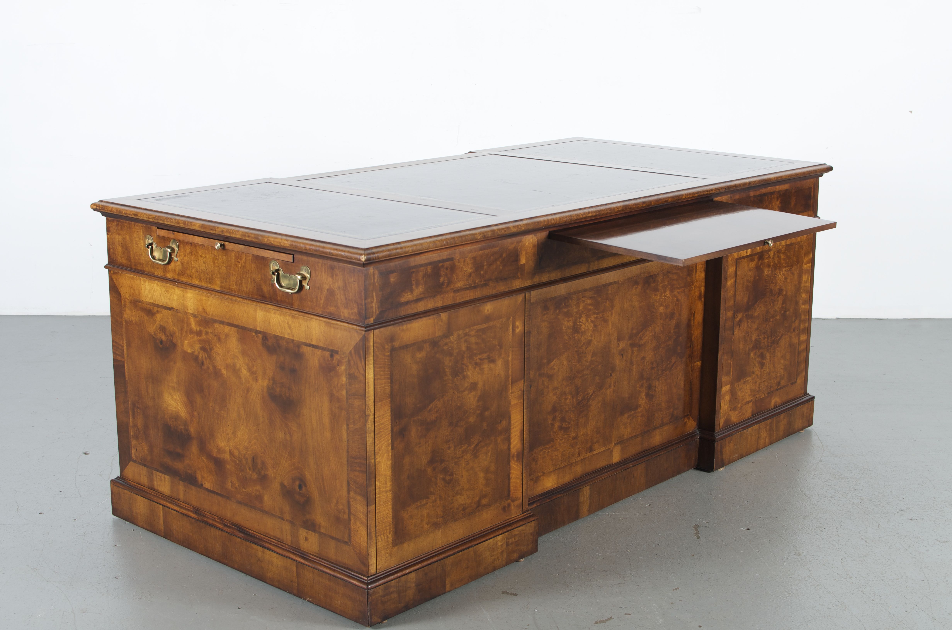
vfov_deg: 25.6
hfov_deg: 37.9
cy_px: 315
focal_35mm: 52
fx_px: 1385
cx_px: 476
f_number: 5.6
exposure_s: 1/125
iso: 100
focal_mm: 35
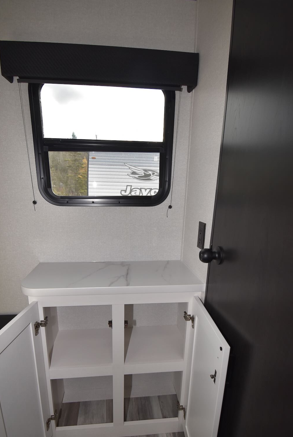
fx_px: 219
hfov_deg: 67.4
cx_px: 136
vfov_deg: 89.3
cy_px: 252
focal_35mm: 18
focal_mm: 10
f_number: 5.6
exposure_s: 1/125
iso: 500
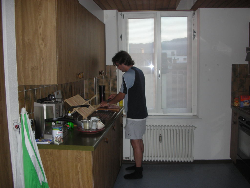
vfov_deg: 40.7
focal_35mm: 35
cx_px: 125
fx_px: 253
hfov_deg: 52.6
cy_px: 94
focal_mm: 5.8
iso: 90
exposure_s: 1/60.1
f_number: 3
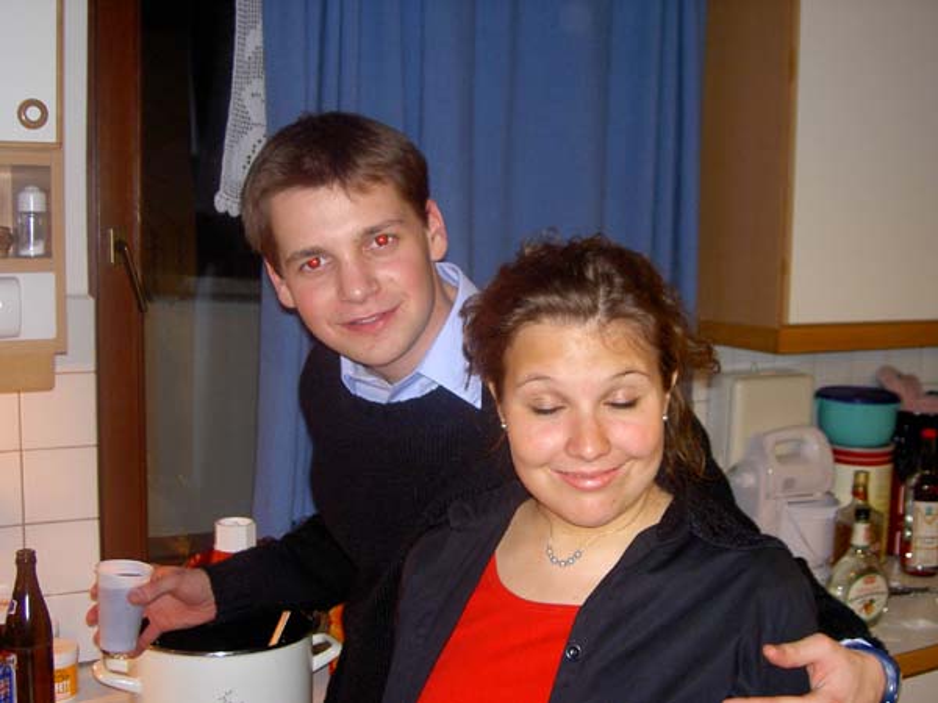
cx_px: 469
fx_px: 1192
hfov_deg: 42.9
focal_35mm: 44
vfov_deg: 32.9
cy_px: 352
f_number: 2.9
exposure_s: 1/64.1
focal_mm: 9
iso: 100
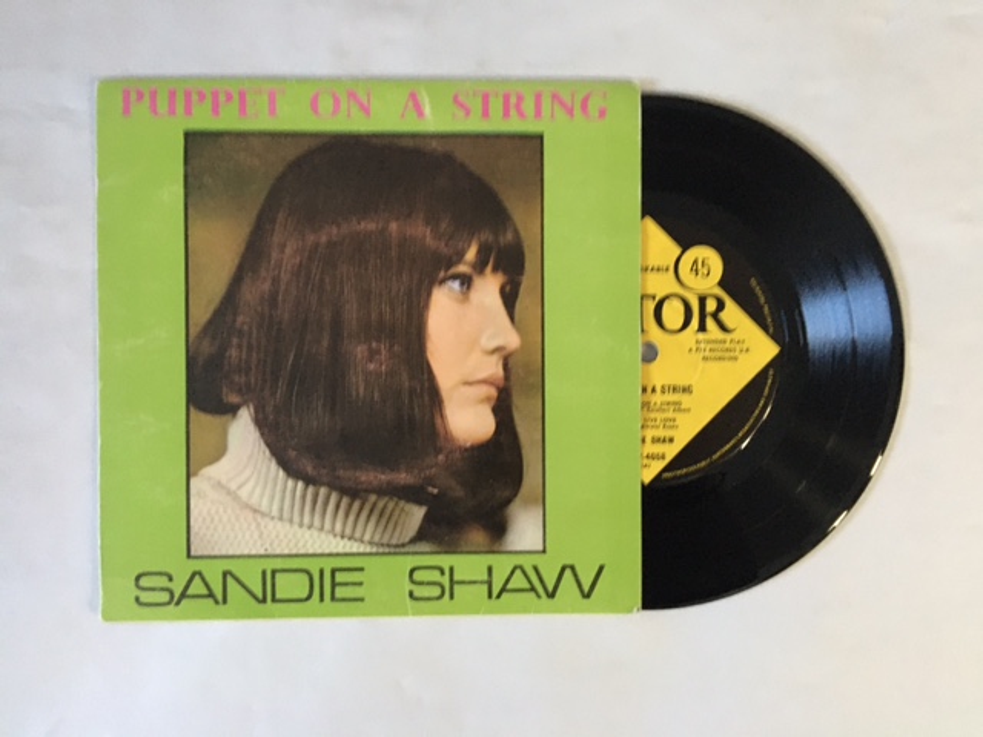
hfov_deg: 61.7
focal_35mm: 29
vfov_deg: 48.2
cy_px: 368
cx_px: 492
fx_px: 824
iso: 500
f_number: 2.2
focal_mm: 4.15
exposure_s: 1/17
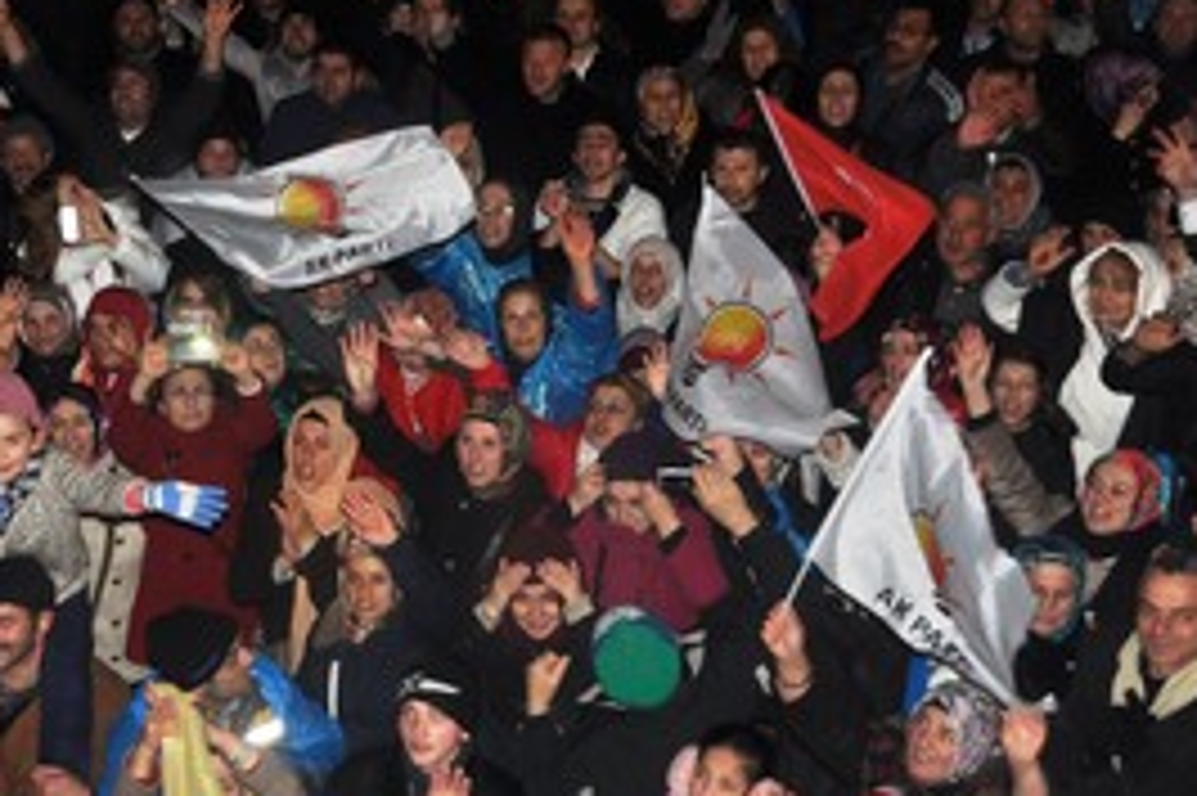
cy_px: 349
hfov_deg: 34.2
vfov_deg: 23.3
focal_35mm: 58
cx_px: 387
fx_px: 1927
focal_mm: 22
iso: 200
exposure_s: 1/60
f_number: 3.8
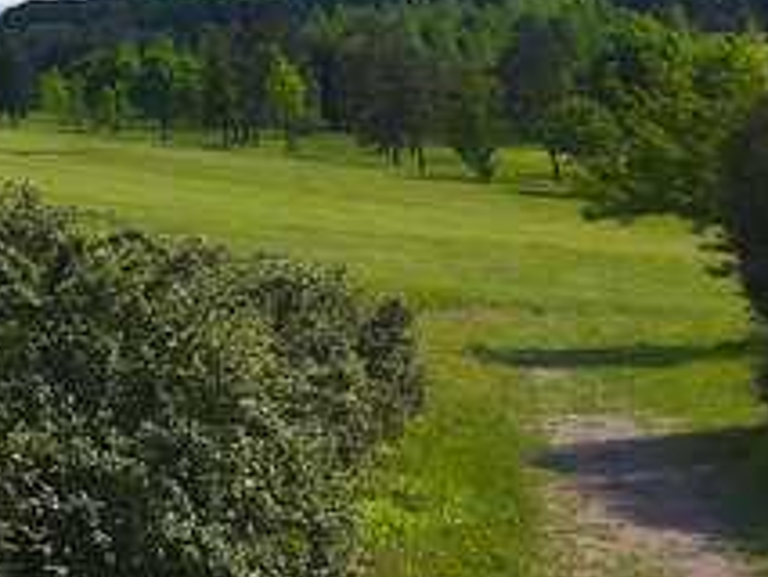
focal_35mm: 87
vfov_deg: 15.8
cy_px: -256
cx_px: -231
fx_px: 1931
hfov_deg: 20.5
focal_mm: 4.15
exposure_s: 1/3968
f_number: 2.2
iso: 32
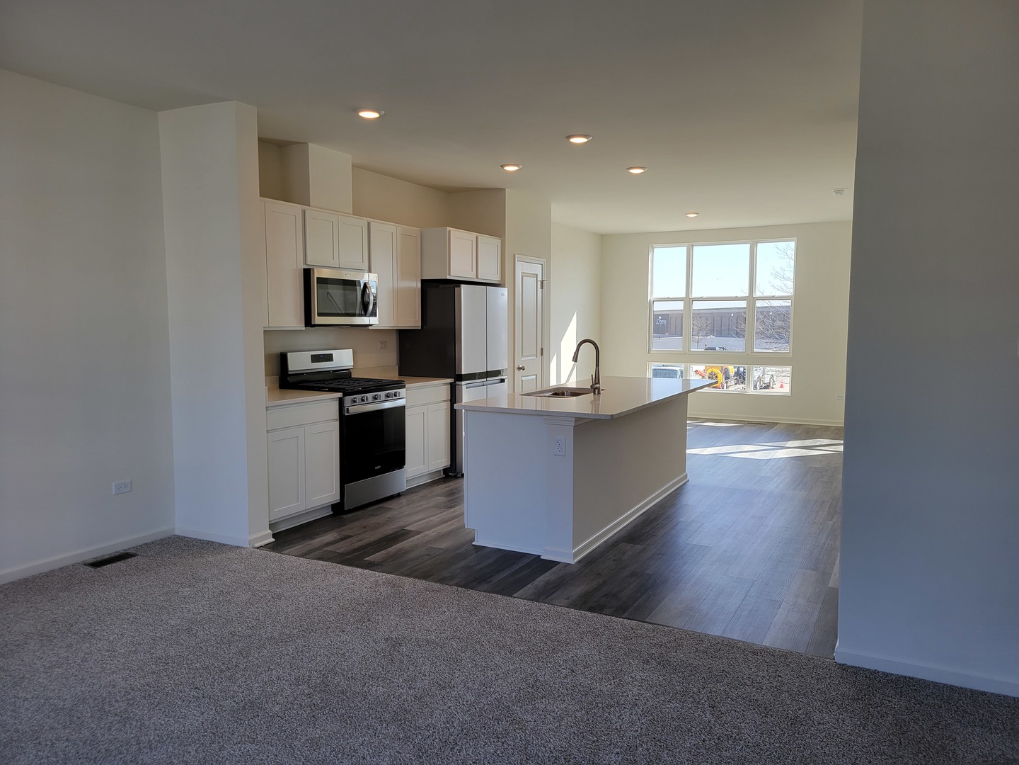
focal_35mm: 26
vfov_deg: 53.1
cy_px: 382
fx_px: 765
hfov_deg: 67.3
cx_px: 510
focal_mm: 5.4
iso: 40
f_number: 1.8
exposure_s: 1/210
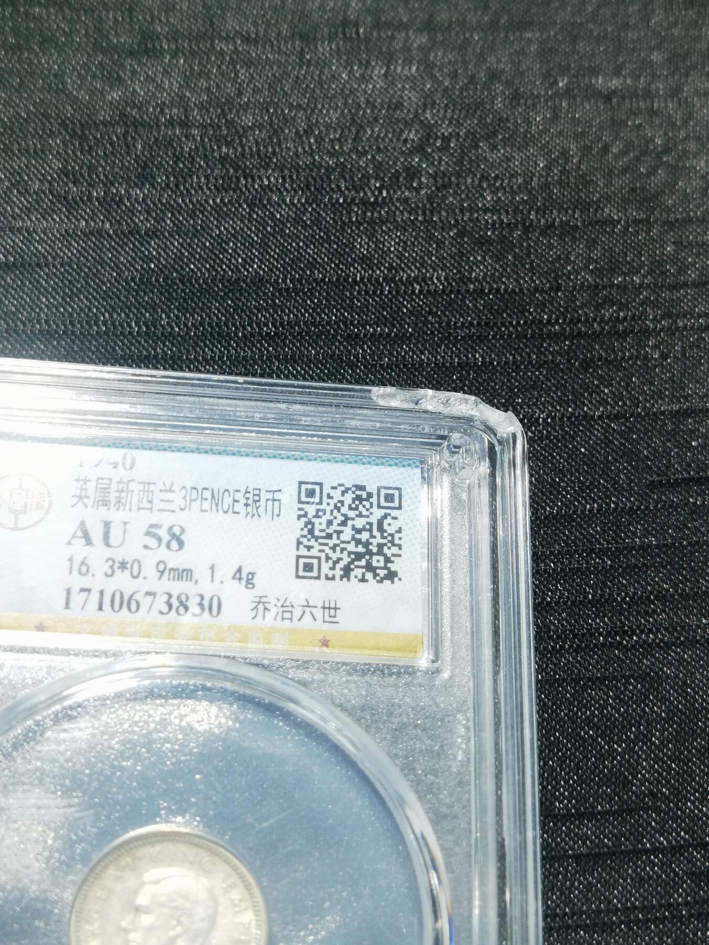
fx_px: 1584
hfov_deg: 25.2
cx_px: 354
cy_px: 472
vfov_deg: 33.2
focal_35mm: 58
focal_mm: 6.67
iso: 100
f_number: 1.9
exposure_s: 1/50
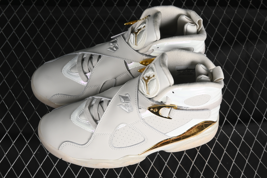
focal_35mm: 75
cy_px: 89
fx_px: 556
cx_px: 134
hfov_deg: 27.0
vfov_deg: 18.2
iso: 160
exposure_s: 1/80
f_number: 7.1
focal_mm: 50
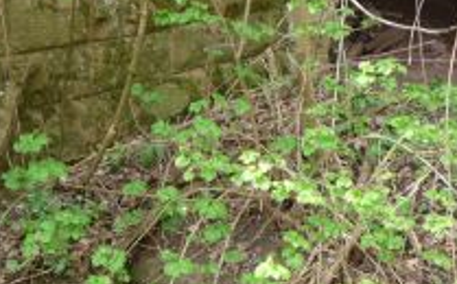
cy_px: 304
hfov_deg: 26.4
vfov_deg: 16.2
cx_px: 151
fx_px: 970
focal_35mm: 78
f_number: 3.3
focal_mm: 5.2
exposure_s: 1/80
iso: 100
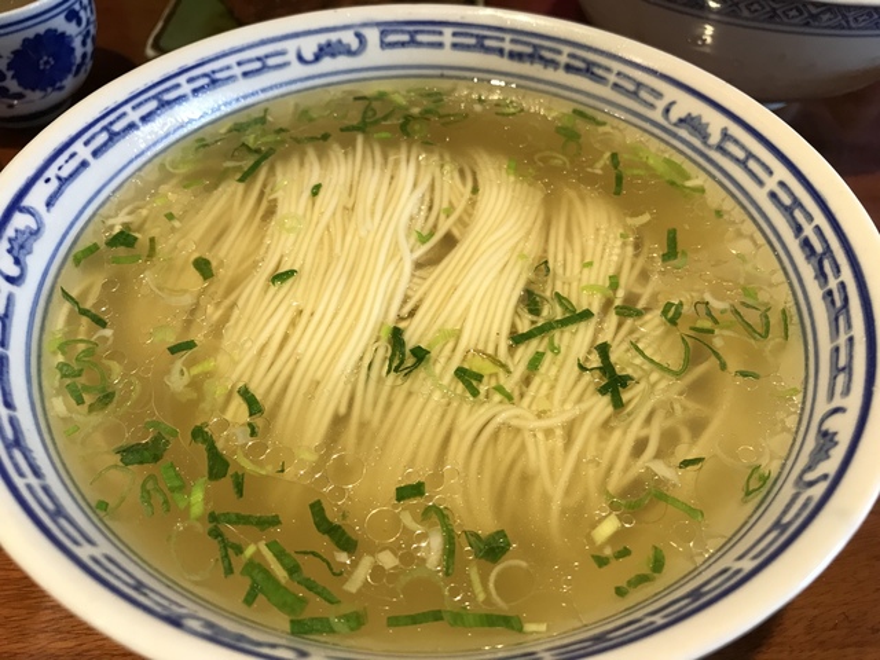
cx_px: 440
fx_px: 712
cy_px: 330
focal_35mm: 28
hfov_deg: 63.4
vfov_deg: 49.7
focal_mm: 3.99
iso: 25
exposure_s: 1/33
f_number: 1.8
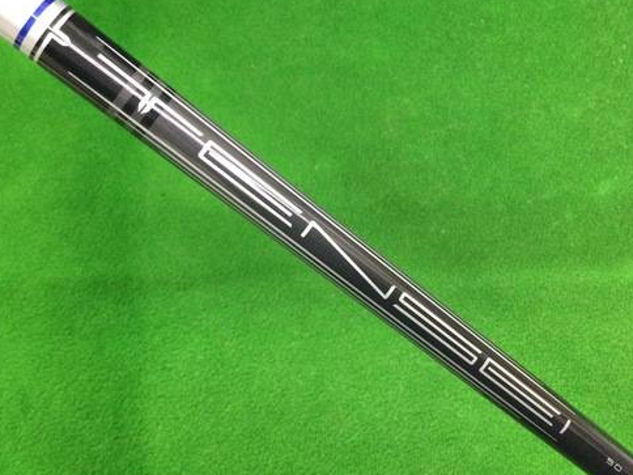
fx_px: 750
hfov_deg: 45.8
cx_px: 315
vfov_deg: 35.1
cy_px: 234
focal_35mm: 41
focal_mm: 3.3
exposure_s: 1/24
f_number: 2.4
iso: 200
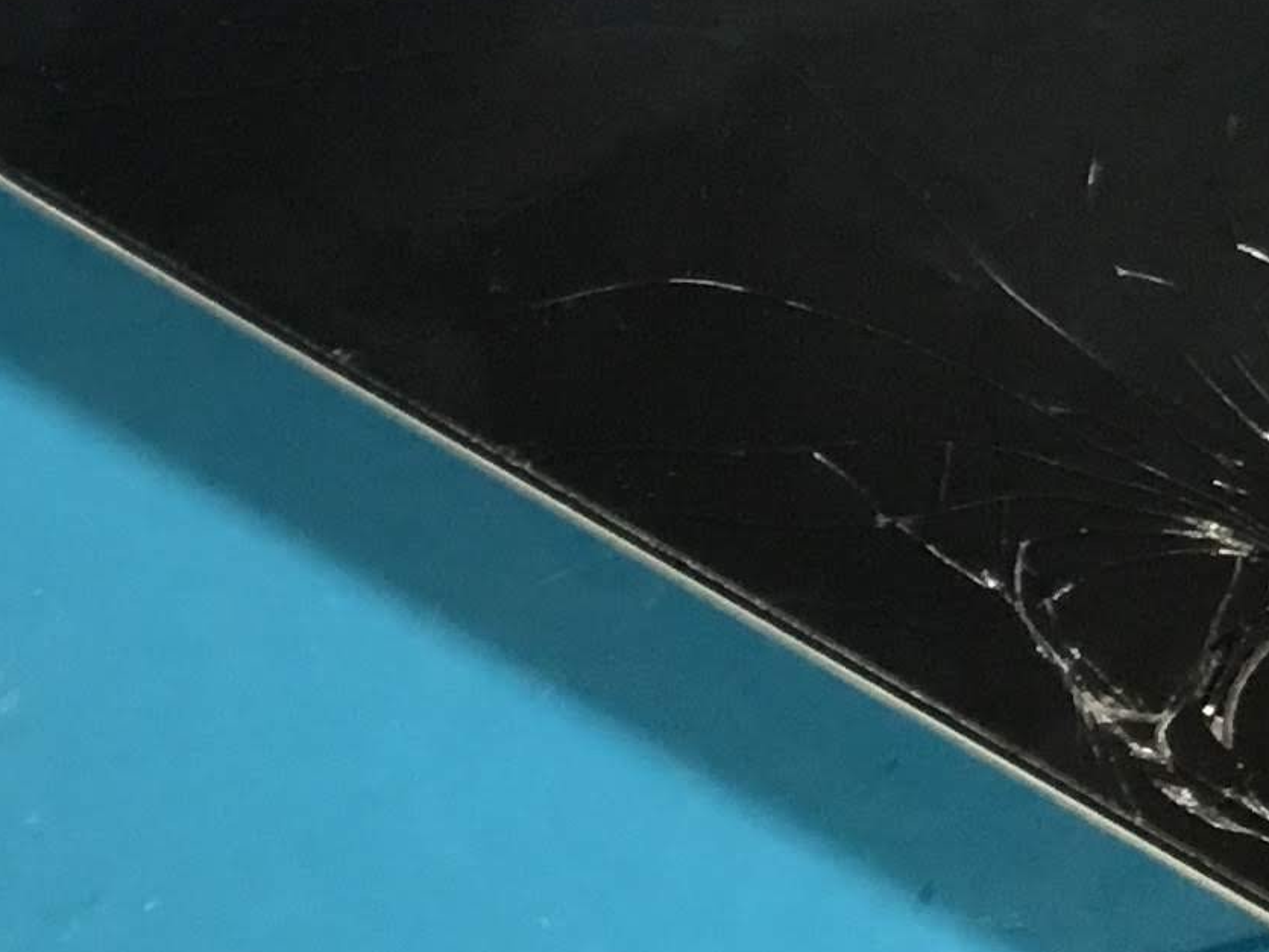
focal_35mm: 121
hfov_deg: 14.7
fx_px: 4436
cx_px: 2108
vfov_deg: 11.5
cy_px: -689
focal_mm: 3.3
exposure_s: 1/30
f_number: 2.4
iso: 100
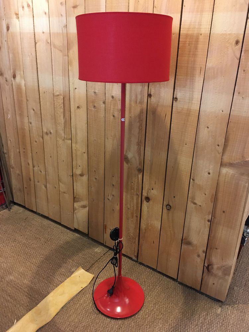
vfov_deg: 61.7
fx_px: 278
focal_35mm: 29
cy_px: 166
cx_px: 124
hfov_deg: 48.2
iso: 200
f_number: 2.2
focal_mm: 4.15
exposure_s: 1/25
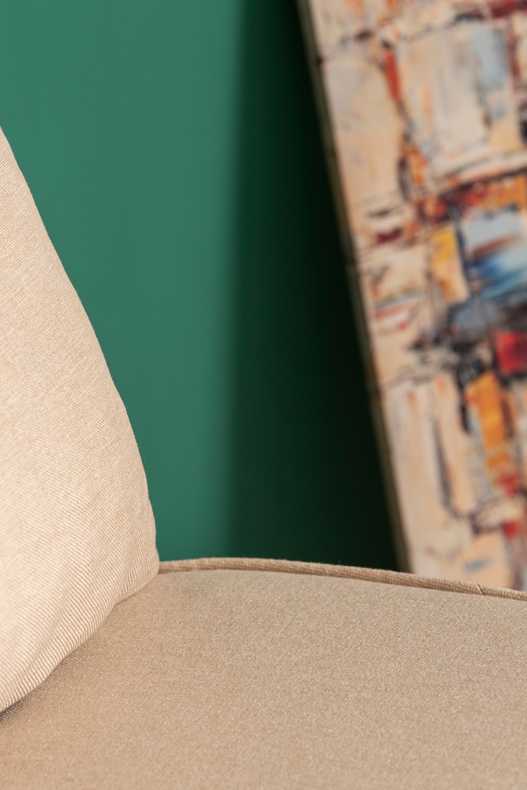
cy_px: 395
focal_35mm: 263
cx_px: 97
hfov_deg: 5.2
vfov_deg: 7.8
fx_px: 5772
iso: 160
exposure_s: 1/160
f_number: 7.1
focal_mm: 175
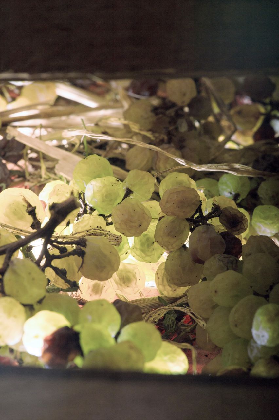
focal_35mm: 105
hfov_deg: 13.0
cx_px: 140
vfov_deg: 19.5
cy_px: 210
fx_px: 1222
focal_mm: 105
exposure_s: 1/250
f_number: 16
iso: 400
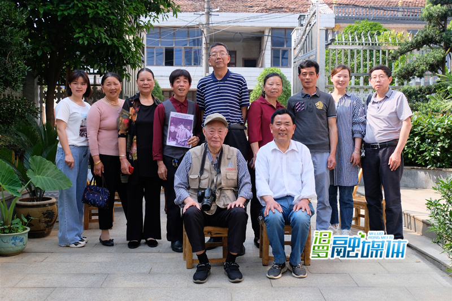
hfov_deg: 46.4
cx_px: 226
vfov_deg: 31.9
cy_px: 150
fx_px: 527
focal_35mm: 42
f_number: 8
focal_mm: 27.9
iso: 400
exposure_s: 1/140
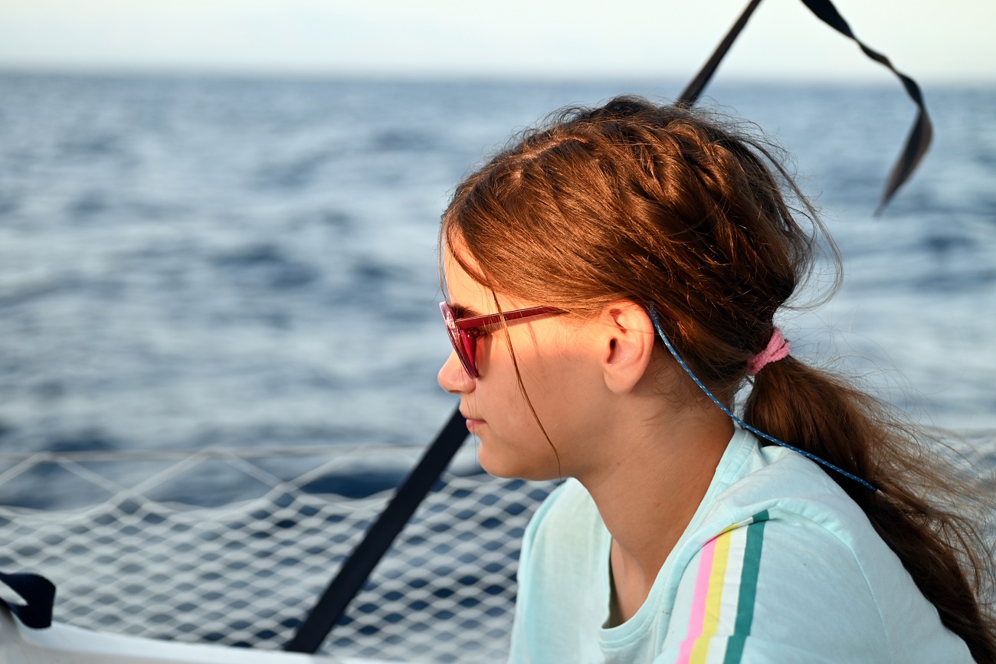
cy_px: 332
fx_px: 1937
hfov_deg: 28.8
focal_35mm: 70
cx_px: 498
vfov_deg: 19.5
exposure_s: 1/500
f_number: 4.5
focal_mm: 70
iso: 400
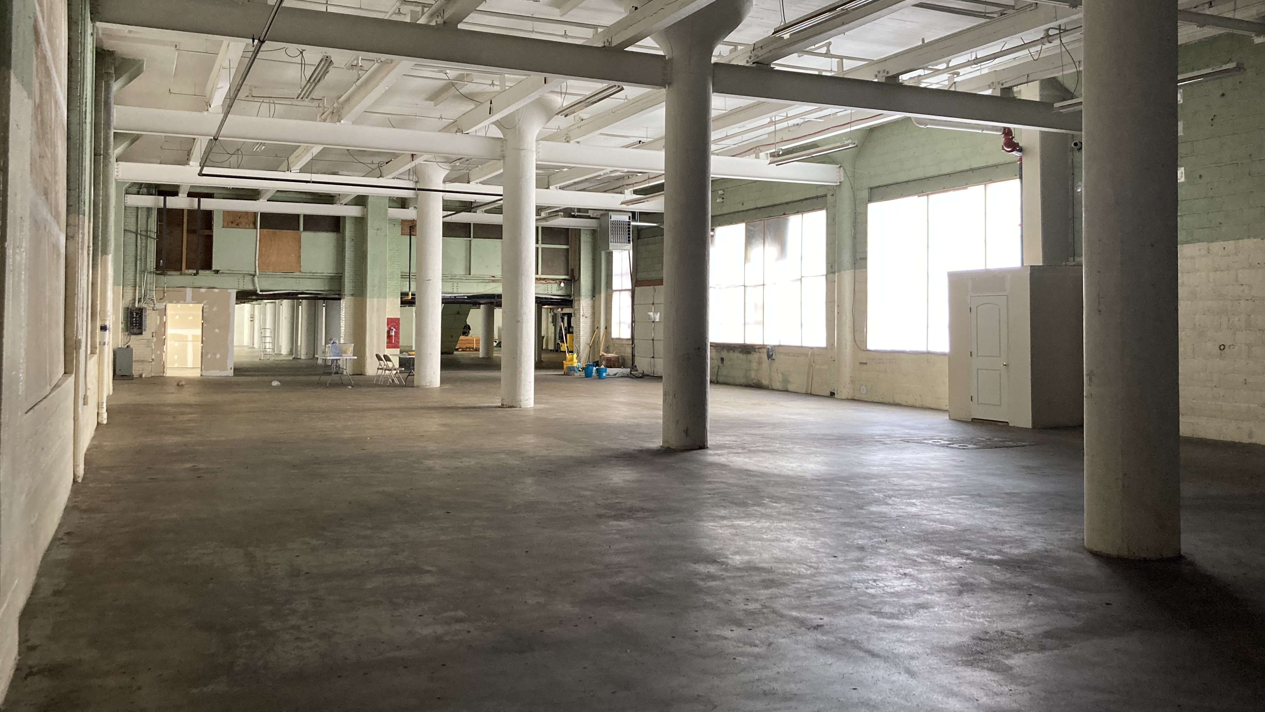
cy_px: 297
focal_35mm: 31
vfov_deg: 37.7
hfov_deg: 62.6
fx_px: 1040
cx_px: 624
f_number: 1.8
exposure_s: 1/60
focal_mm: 3.99
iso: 250
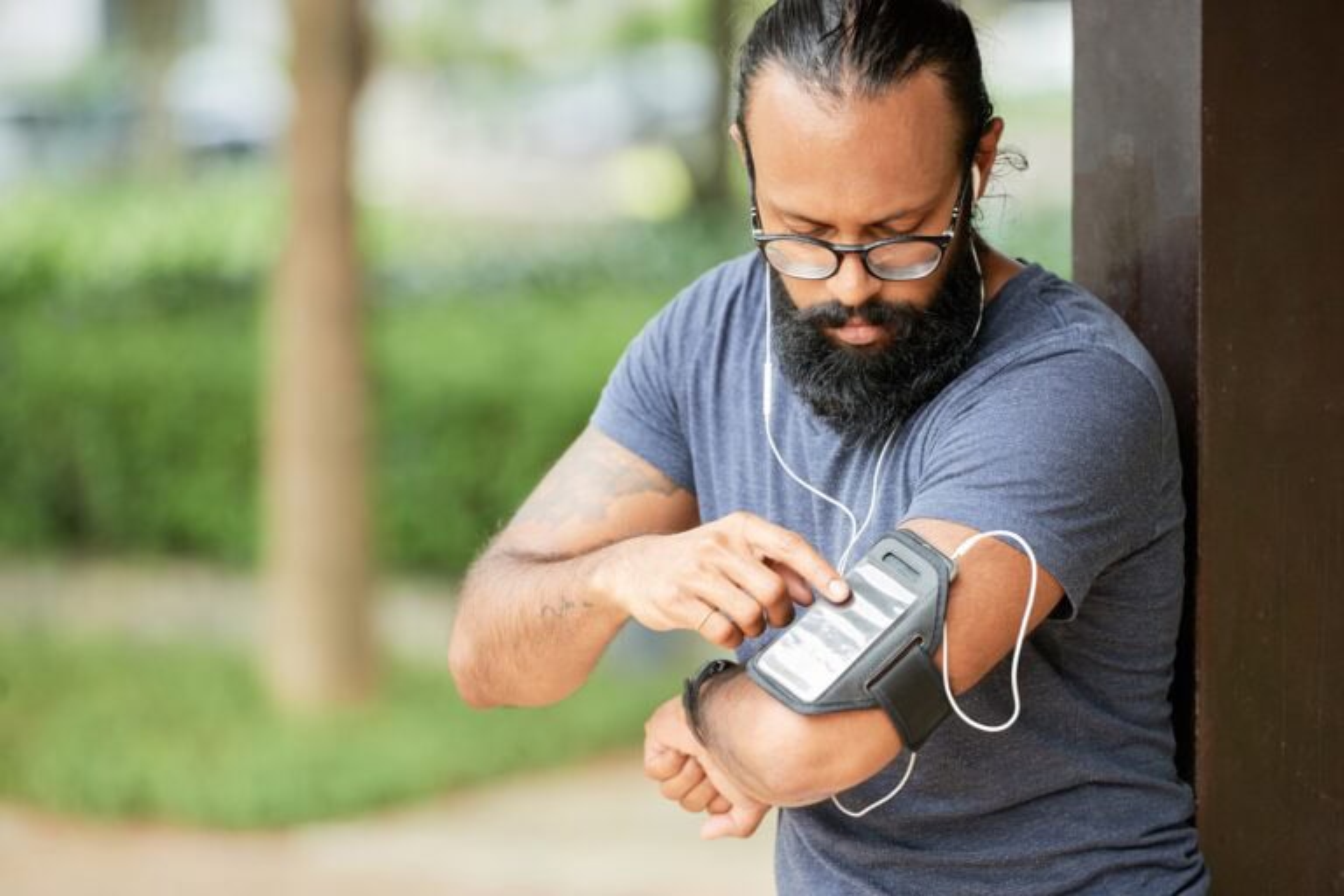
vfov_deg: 7.0
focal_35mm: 195
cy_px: 448
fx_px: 7279
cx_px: 672
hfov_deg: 10.5
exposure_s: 1/320
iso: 200
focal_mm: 195
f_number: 4
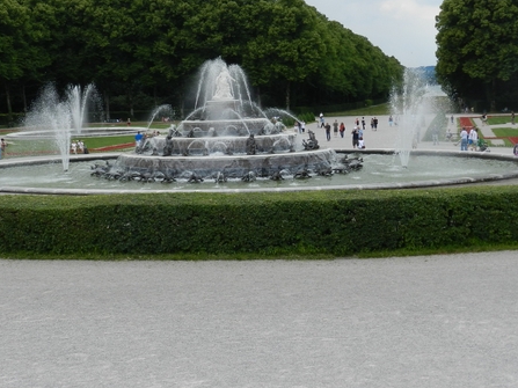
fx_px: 763
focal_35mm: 51
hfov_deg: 37.5
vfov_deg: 28.4
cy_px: 129
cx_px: 231
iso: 160
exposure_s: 1/800
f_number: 4
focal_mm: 6.7
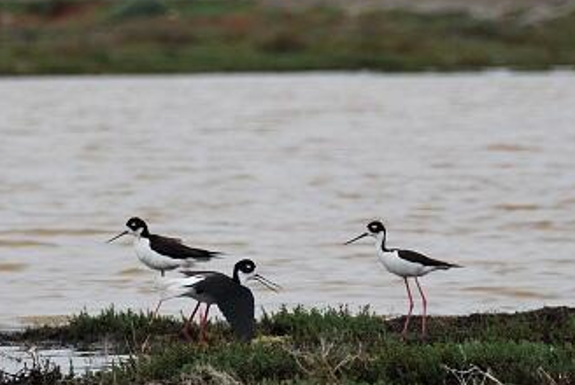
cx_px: 203
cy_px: 221
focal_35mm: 544
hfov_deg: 3.8
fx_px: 8705
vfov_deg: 2.5
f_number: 5.6
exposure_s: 1/1000
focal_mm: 170
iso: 200
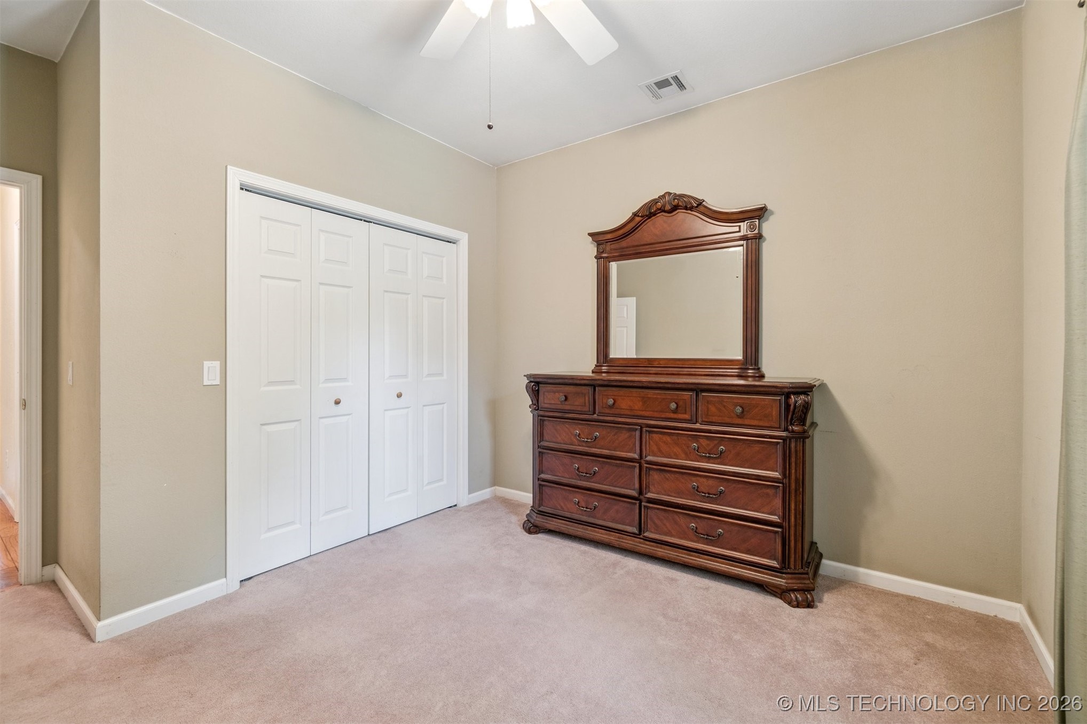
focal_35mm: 15
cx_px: 544
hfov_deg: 100.4
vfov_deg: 77.3
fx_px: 453
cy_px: 362
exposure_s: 1/10
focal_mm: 10
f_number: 6.3
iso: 200
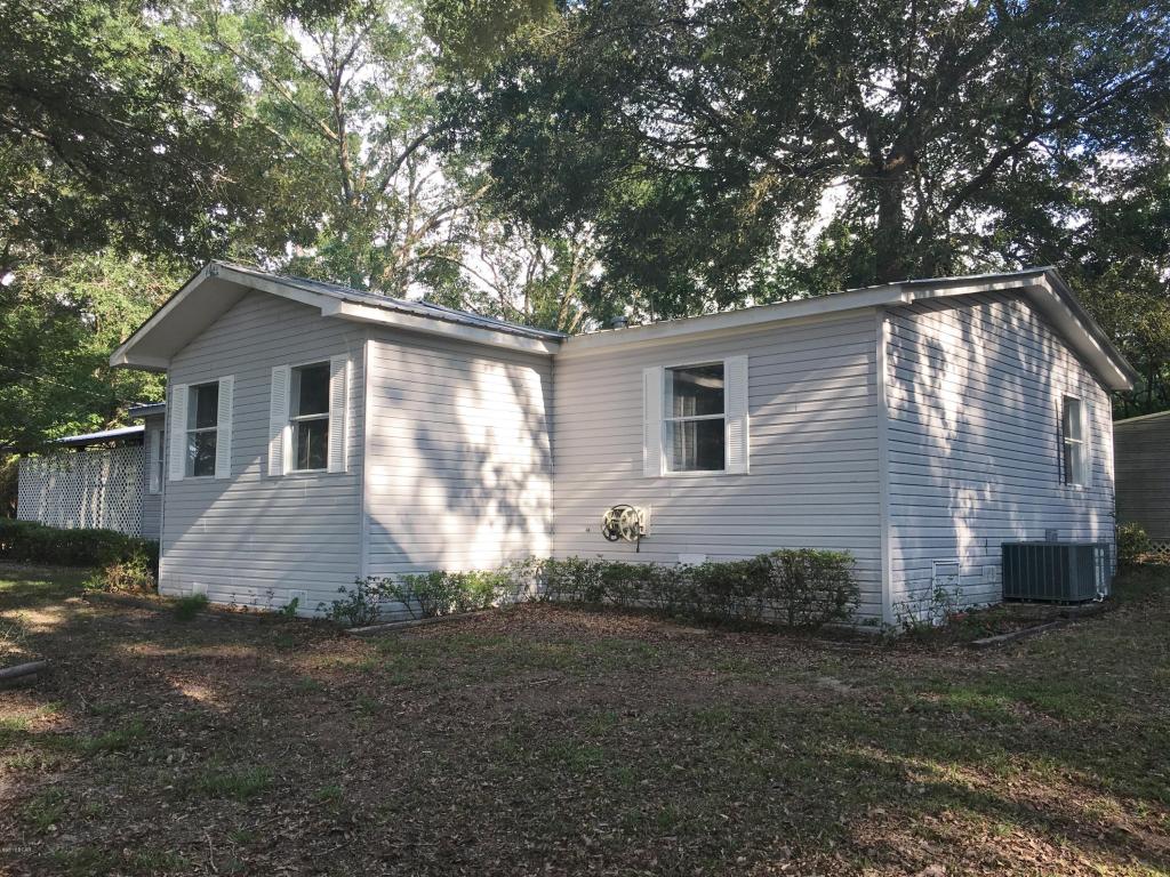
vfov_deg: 48.2
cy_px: 438
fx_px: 980
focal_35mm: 29
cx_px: 585
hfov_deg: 61.7
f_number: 2.2
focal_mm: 4.15
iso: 25
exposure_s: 1/337
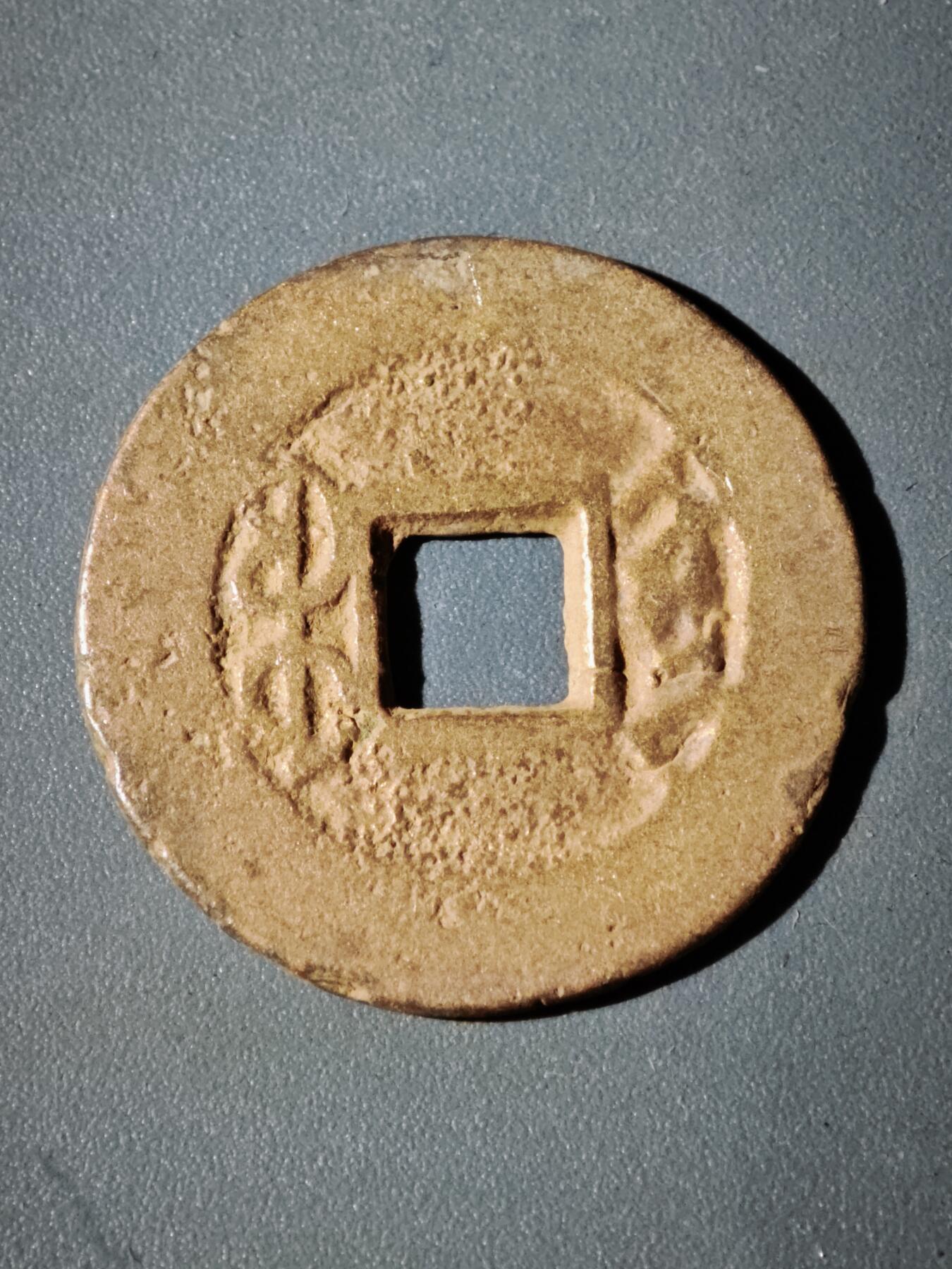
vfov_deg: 17.0
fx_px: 4254
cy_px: 634
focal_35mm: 116
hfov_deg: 12.8
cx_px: 476
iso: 320
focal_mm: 9
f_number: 2
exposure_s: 1/100
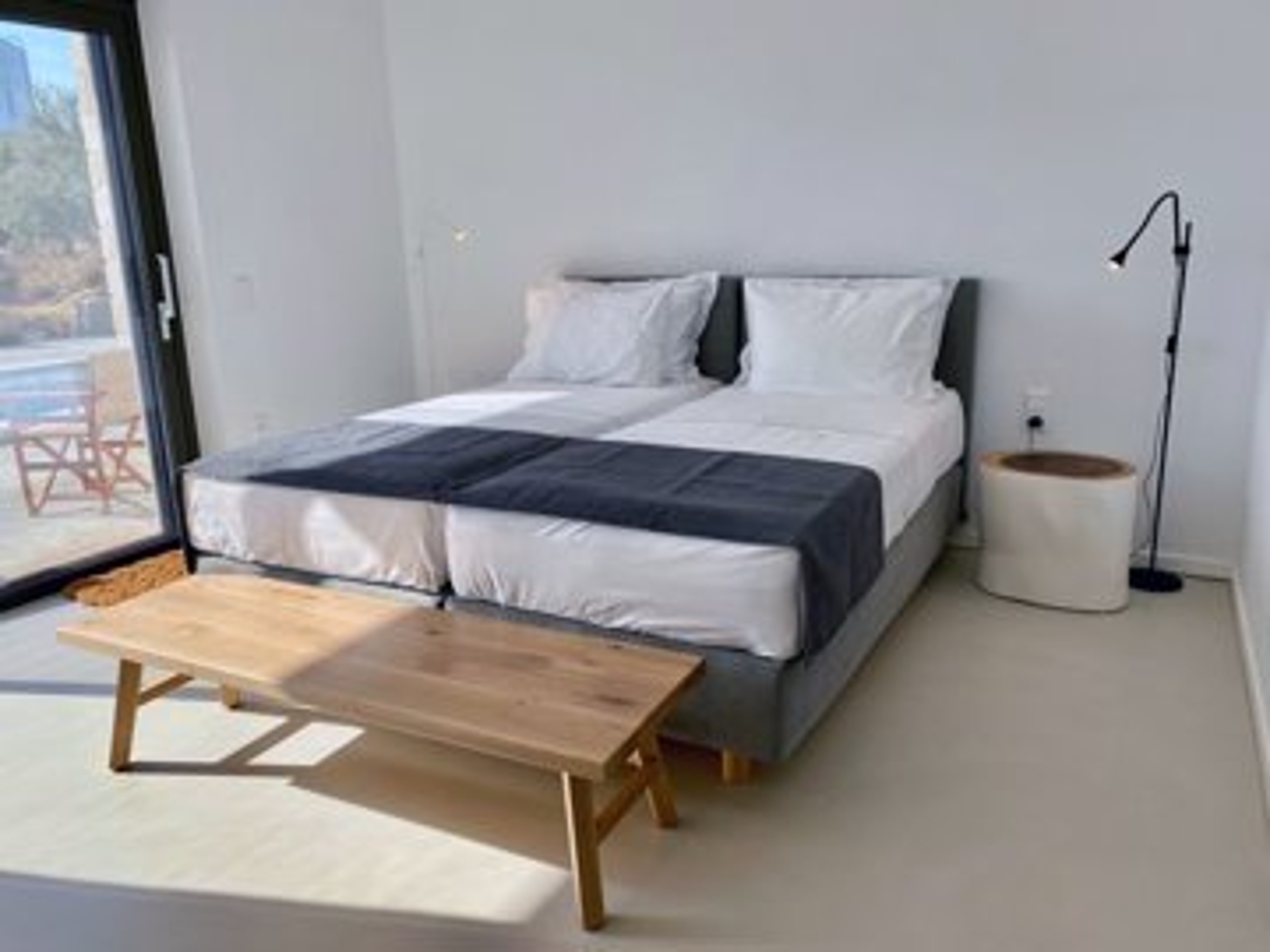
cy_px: 476
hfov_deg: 67.3
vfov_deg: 53.1
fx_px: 954
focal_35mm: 26
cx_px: 635
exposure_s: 1/839
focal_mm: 4.25
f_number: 1.8
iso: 32
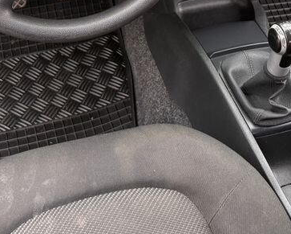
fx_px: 569
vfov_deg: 21.1
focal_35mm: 66
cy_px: -68
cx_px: 164
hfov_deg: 28.7
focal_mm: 6.76
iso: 160
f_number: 1.78
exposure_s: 1/121
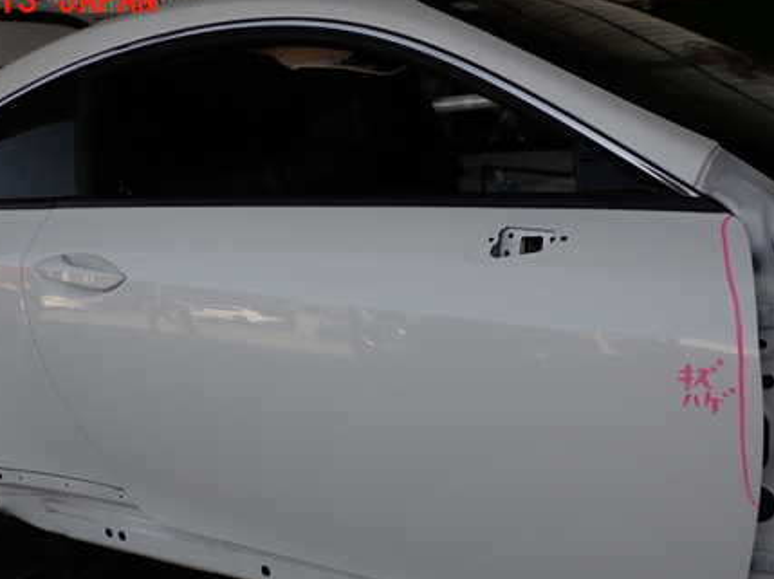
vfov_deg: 34.0
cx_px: 370
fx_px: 938
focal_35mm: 42
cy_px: 384
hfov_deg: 44.8
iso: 100
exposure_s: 1/640
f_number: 3.2
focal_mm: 5.4
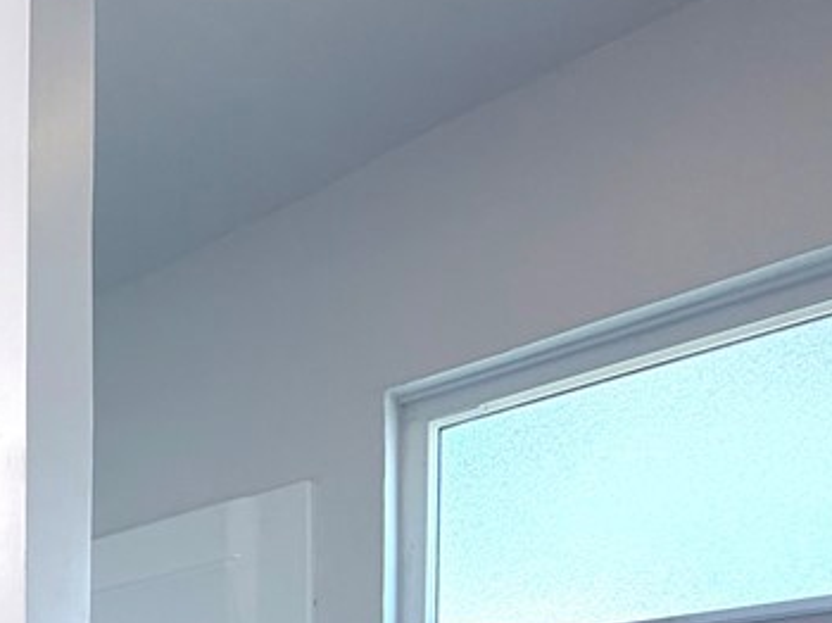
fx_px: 985
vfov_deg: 27.2
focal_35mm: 41
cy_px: 877
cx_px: -319
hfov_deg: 31.5
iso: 50
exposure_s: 1/120
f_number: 2.2
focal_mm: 2.22
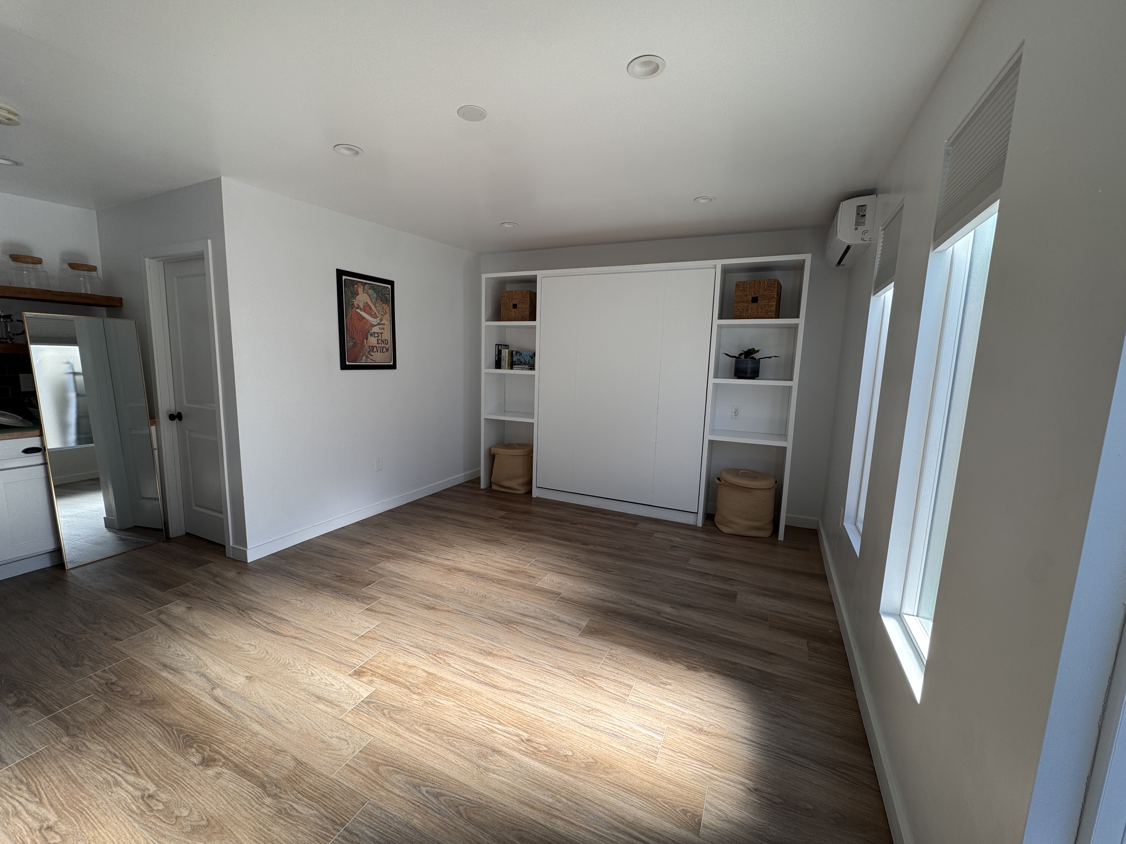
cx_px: 563
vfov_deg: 85.7
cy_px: 422
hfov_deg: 102.1
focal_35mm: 14
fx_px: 455
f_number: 2.2
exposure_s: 1/108
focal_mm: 2.22
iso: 40
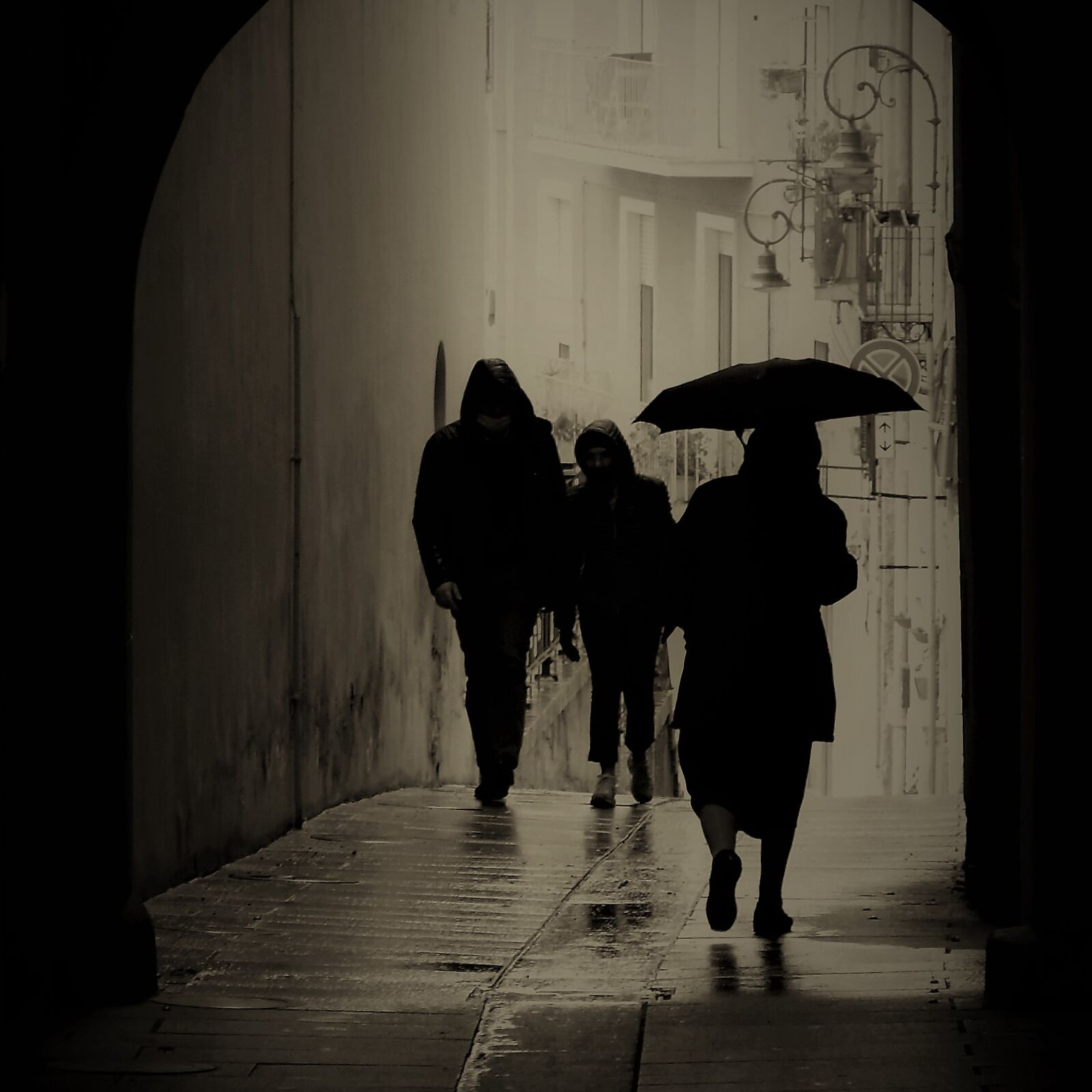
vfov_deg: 15.2
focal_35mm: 115
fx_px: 4104
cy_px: 570
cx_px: 547
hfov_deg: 15.2
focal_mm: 60
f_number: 5
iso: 800
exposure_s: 1/160
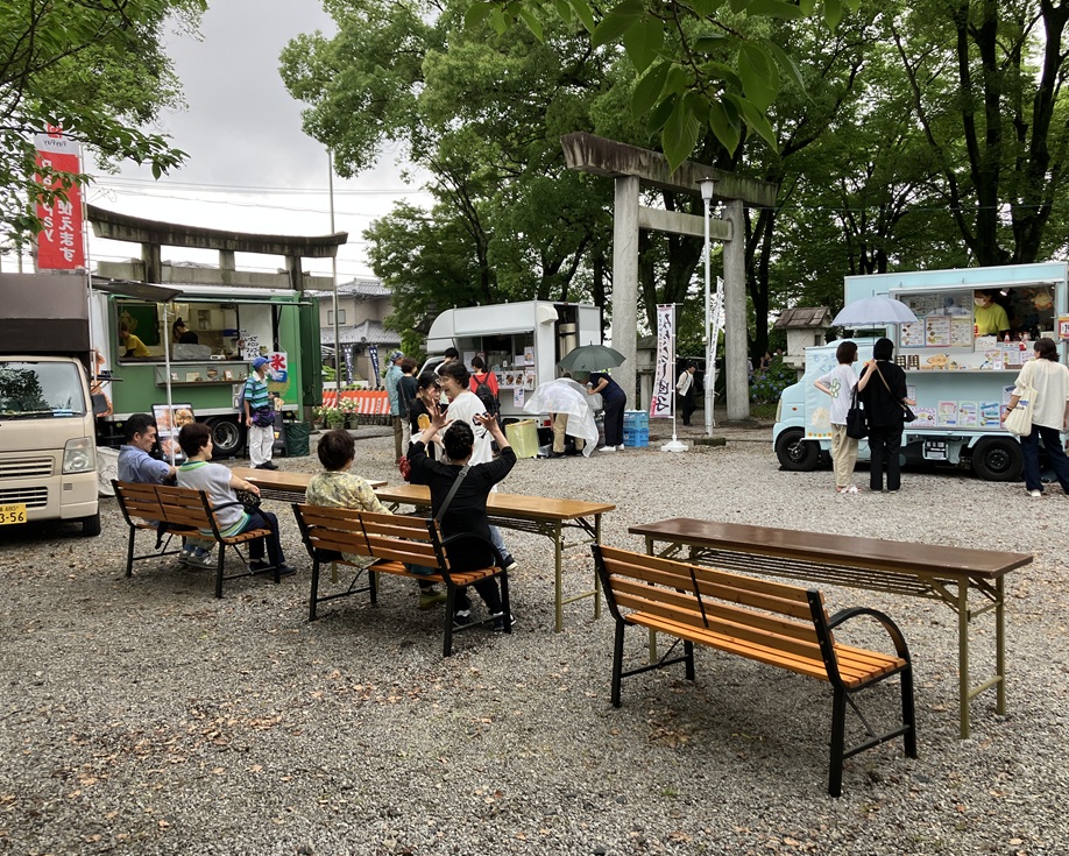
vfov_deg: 48.5
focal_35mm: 30
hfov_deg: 58.7
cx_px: 569
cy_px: 433
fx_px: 949
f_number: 1.8
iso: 40
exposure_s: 1/125
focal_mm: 3.99
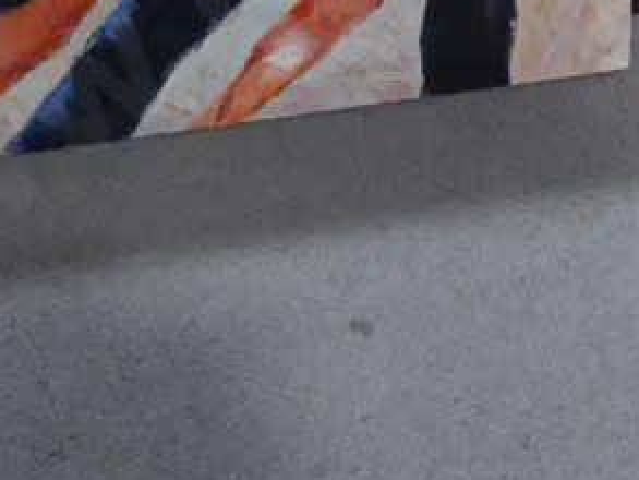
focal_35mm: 98
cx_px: 680
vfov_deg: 13.7
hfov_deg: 19.3
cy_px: -348
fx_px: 1810
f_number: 3.5
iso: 200
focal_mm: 14
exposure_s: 1/60
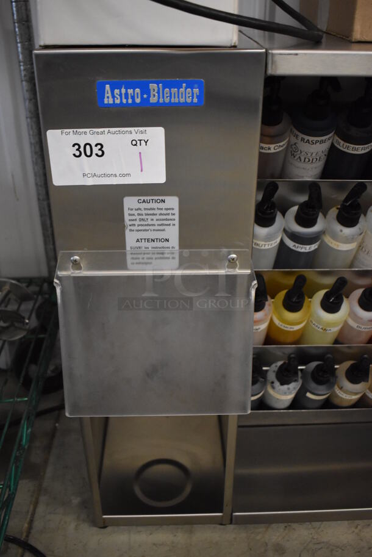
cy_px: 278
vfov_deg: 57.2
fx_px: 511
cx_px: 186
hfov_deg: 40.0
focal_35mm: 33
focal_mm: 22
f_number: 3.8
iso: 3200
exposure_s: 1/125
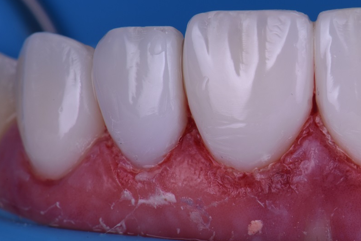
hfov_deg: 10.2
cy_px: 72
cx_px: 335
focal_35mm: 200
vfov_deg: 6.9
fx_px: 2006
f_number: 32
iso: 200
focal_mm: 105
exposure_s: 1/200
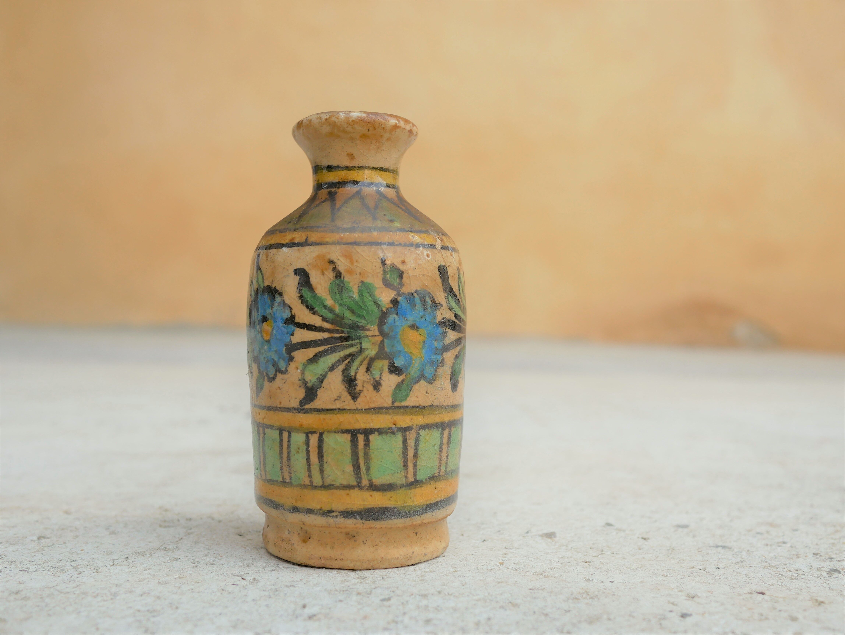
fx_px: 977
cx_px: 422
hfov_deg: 46.8
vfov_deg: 36.0
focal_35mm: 40
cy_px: 318
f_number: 3.5
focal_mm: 20
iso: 200
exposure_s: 1/500
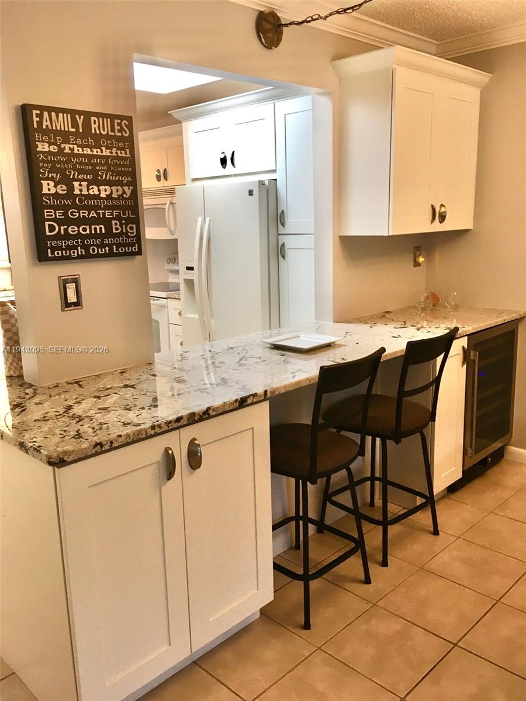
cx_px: 263
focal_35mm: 29
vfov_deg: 61.7
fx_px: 588
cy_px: 350
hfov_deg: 48.2
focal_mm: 4.15
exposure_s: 1/30
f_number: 2.2
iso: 64
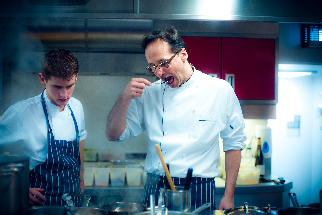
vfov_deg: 27.0
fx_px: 447
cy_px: 108
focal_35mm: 50
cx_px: 161
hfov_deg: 39.6
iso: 800
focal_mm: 50
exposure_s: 1/320
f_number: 2
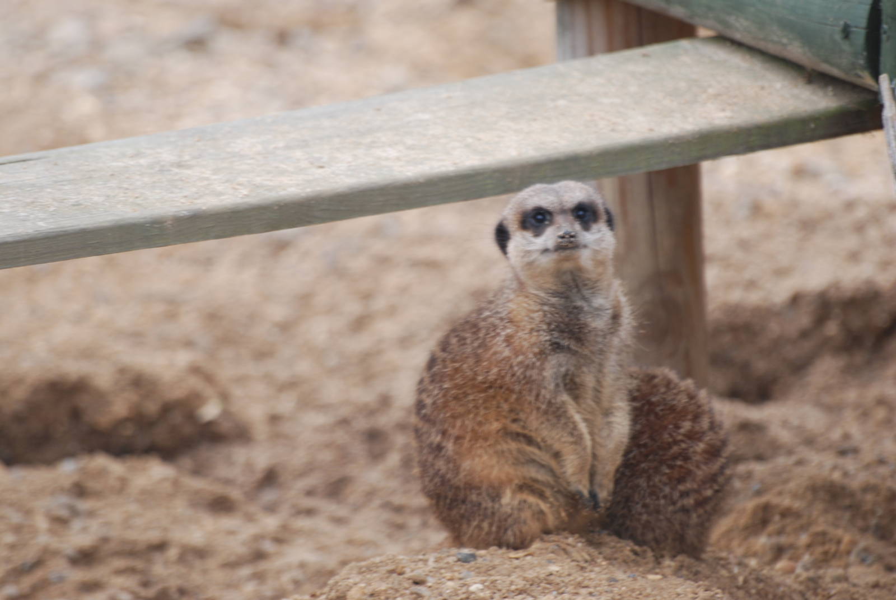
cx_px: 448
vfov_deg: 3.1
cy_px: 300
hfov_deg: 4.6
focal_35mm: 450
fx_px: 11213
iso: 200
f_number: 5.6
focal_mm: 300
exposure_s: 1/125
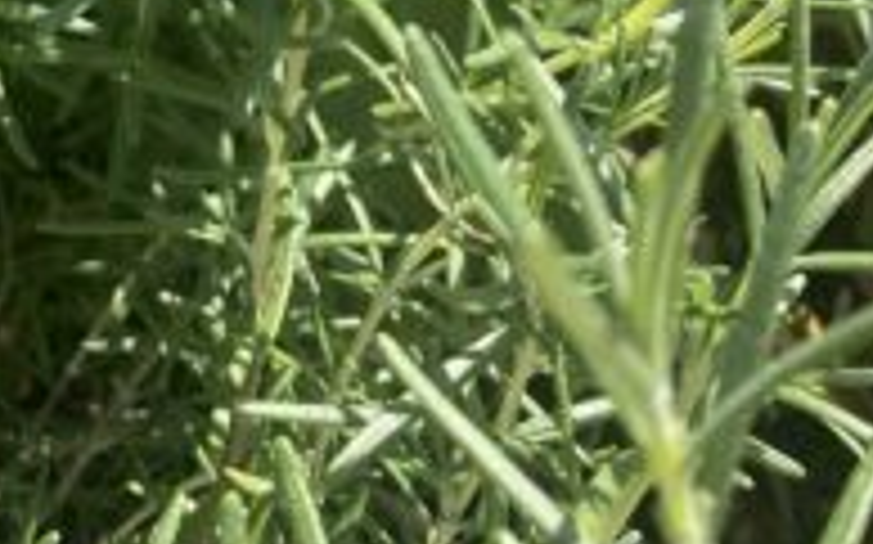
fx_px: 1688
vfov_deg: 15.1
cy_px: -522
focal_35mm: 71
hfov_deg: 27.9
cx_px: 88
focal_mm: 4.25
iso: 32
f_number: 1.8
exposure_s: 1/1082
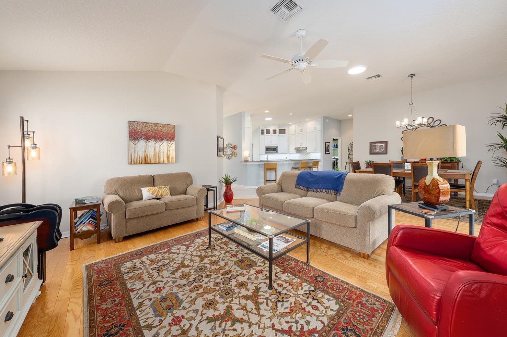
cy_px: 167
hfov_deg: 108.2
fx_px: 183
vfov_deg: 85.4
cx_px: 270
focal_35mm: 13
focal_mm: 12
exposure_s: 1/10
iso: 250
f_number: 7.1
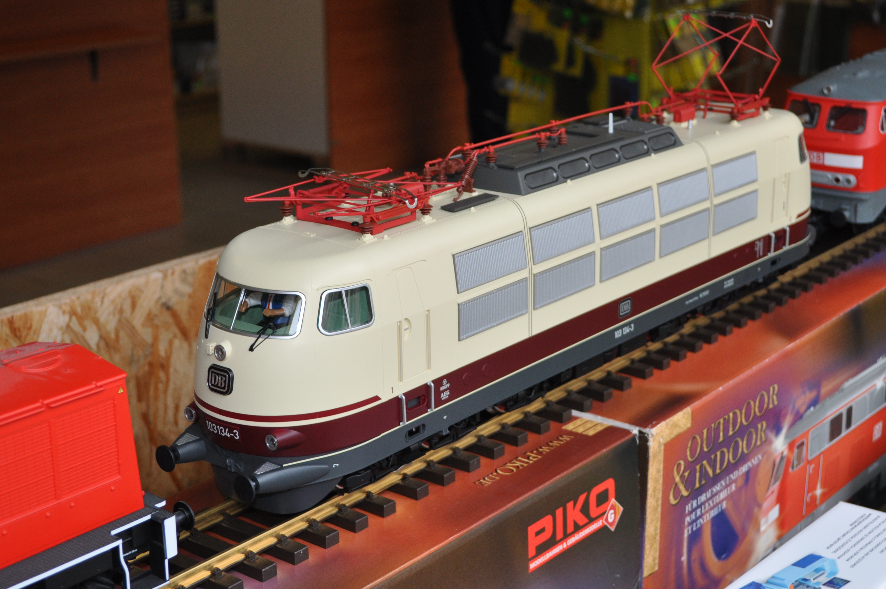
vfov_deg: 22.9
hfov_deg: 34.0
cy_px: 264
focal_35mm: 59
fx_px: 1450
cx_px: 460
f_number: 5
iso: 640
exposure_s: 1/125
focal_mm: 34
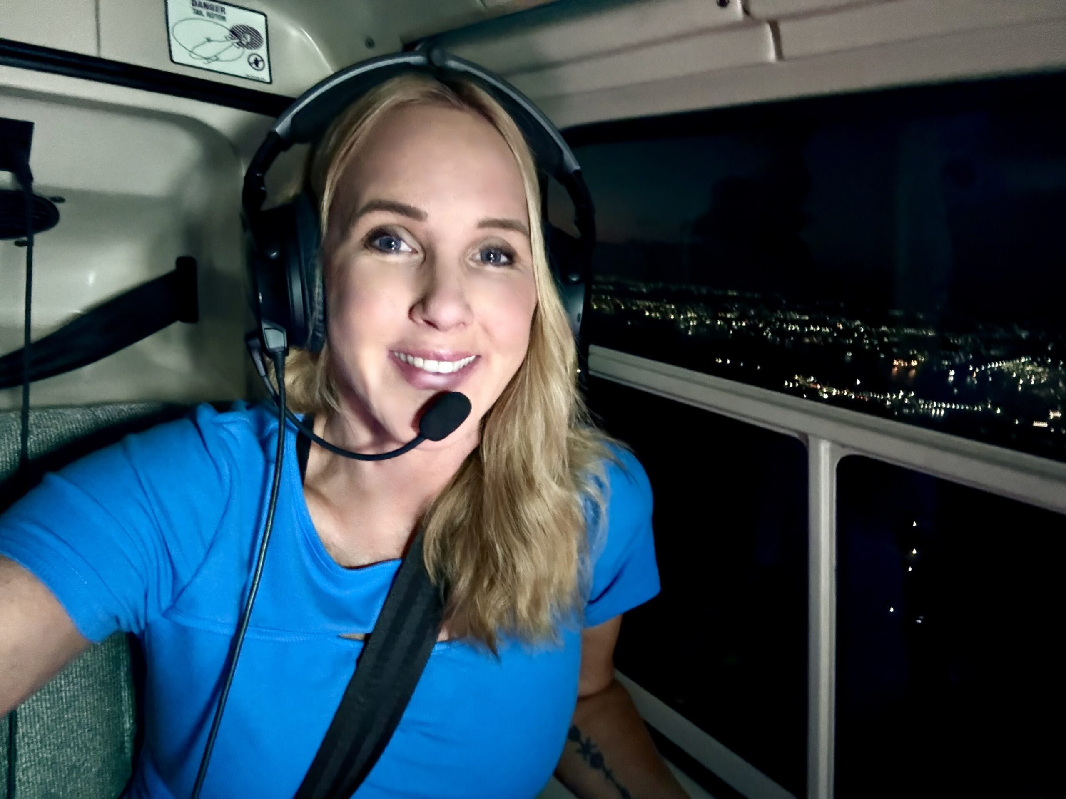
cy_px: 400
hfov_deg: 73.9
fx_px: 708
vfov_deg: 58.9
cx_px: 533
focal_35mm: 23
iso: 640
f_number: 1.9
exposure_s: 1/29
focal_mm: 2.69
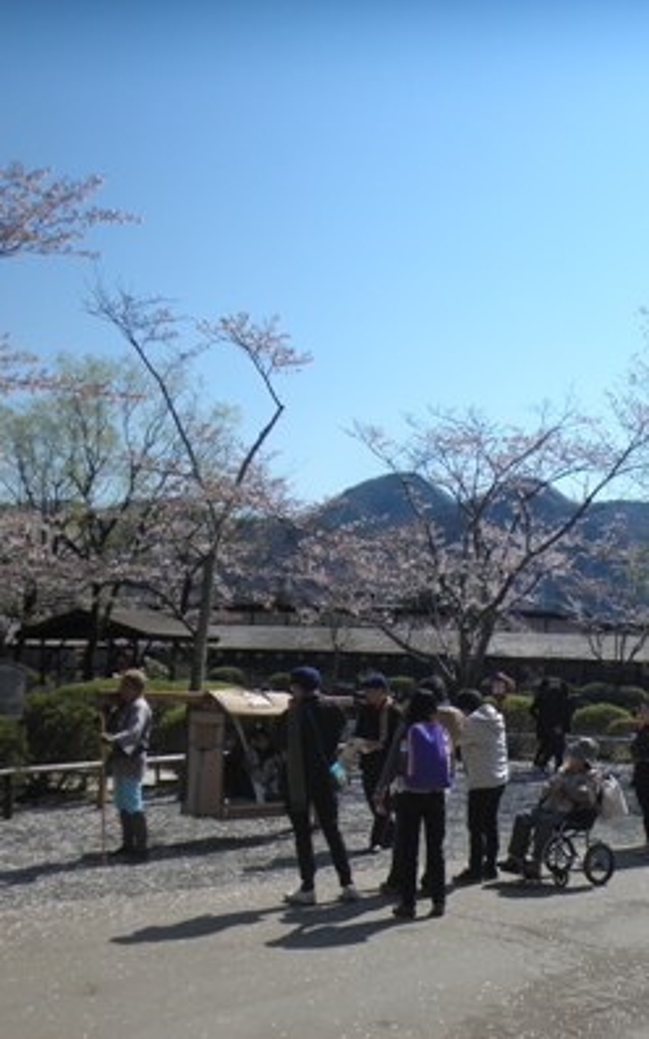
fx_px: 1047
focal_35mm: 37
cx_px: 383
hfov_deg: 34.3
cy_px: 521
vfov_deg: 52.8
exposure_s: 1/200
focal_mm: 4.7
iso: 64
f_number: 7.9
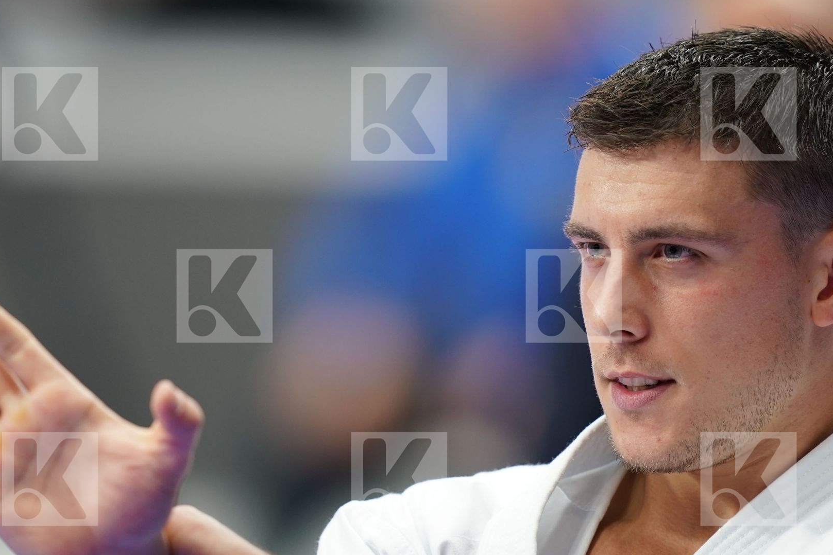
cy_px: 296
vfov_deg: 2.1
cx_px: 399
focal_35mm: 668
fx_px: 15456
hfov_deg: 3.1
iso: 1000
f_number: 2.8
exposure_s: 1/400
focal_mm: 400
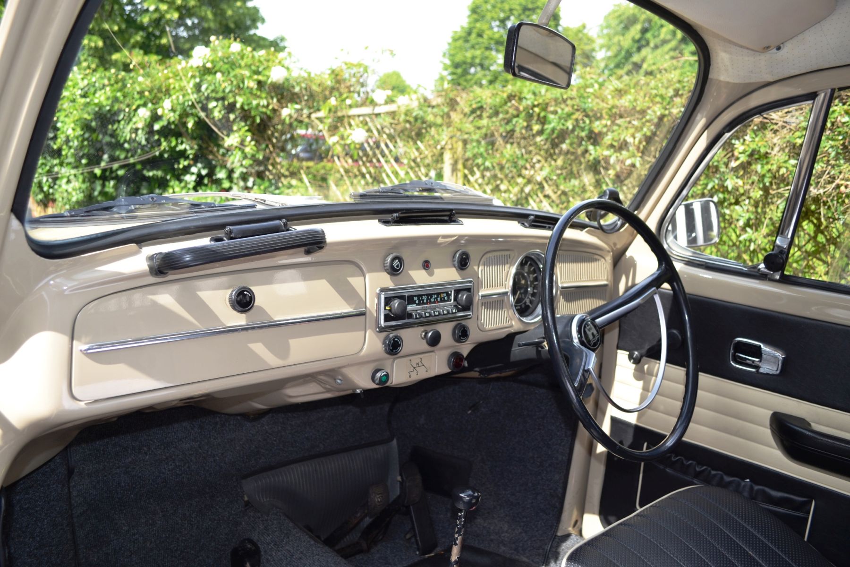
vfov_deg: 43.6
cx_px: 425
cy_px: 284
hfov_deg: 61.9
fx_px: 708
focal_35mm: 30
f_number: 4.5
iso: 100
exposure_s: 1/200
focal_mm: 20
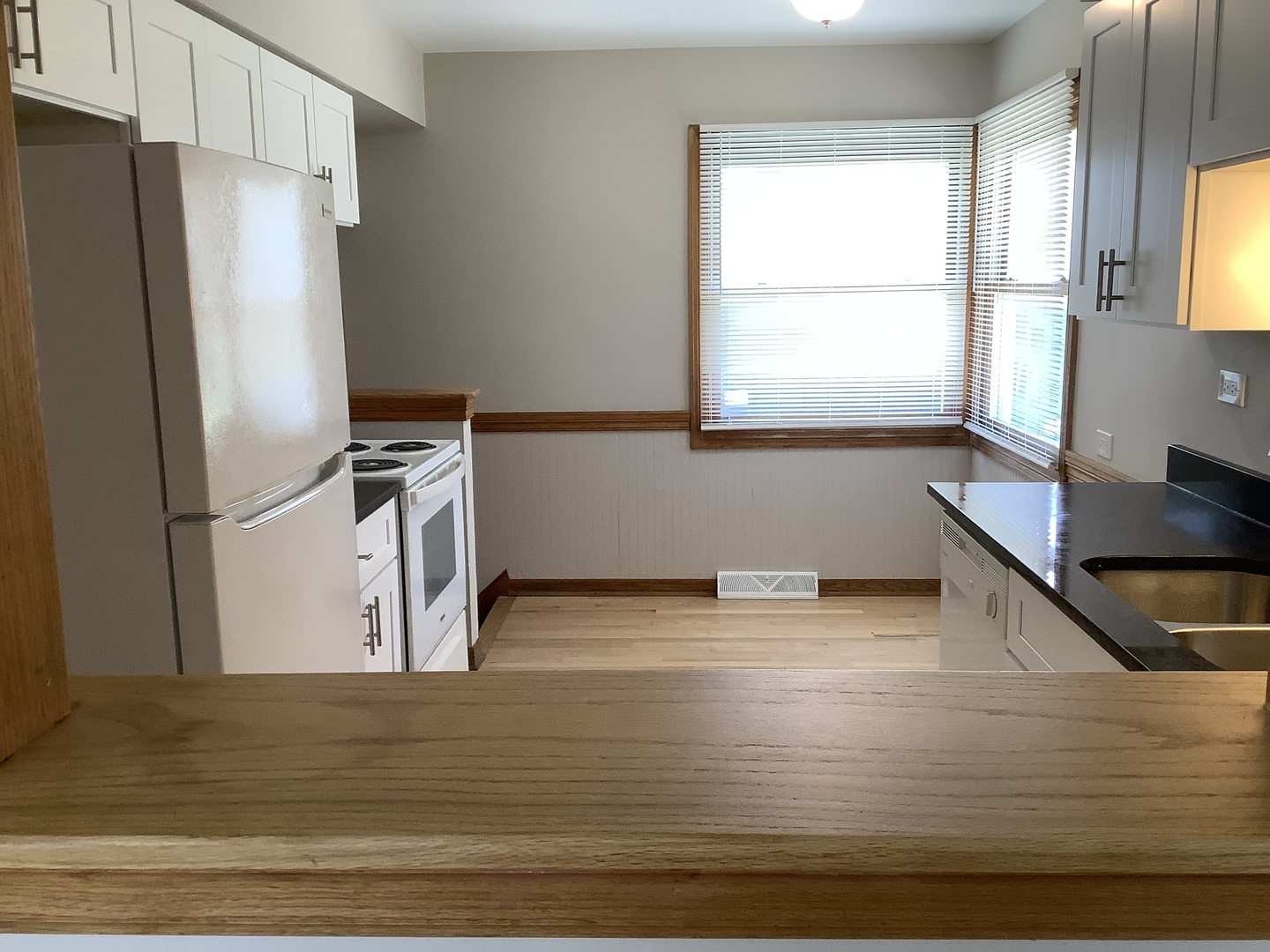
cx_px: 635
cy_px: 476
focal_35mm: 31
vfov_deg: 45.4
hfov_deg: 58.4
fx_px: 1137
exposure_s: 1/100
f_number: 2.4
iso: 64
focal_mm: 3.3
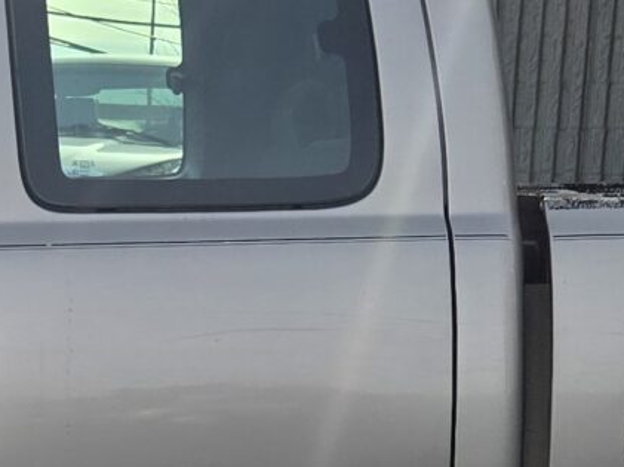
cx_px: 16
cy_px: 615
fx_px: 2522
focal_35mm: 140
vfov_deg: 10.3
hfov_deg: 13.9
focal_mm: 5.4
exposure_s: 1/2921
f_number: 1.8
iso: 40
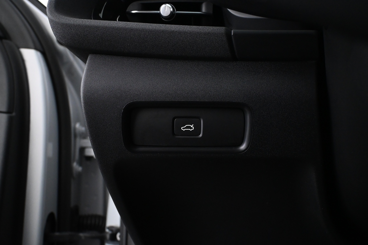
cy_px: 122
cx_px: 184
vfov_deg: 41.7
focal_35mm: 32
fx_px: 322
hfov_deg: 59.5
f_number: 4
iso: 4000
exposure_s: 1/40
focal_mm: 21
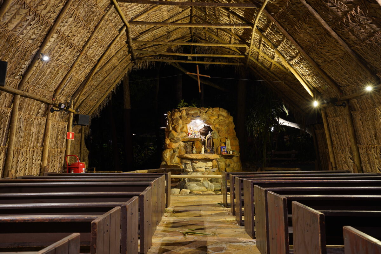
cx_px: 190
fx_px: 370
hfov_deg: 54.4
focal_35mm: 35
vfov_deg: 37.9
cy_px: 127
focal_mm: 35
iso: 125
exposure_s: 3.2
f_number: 7.1
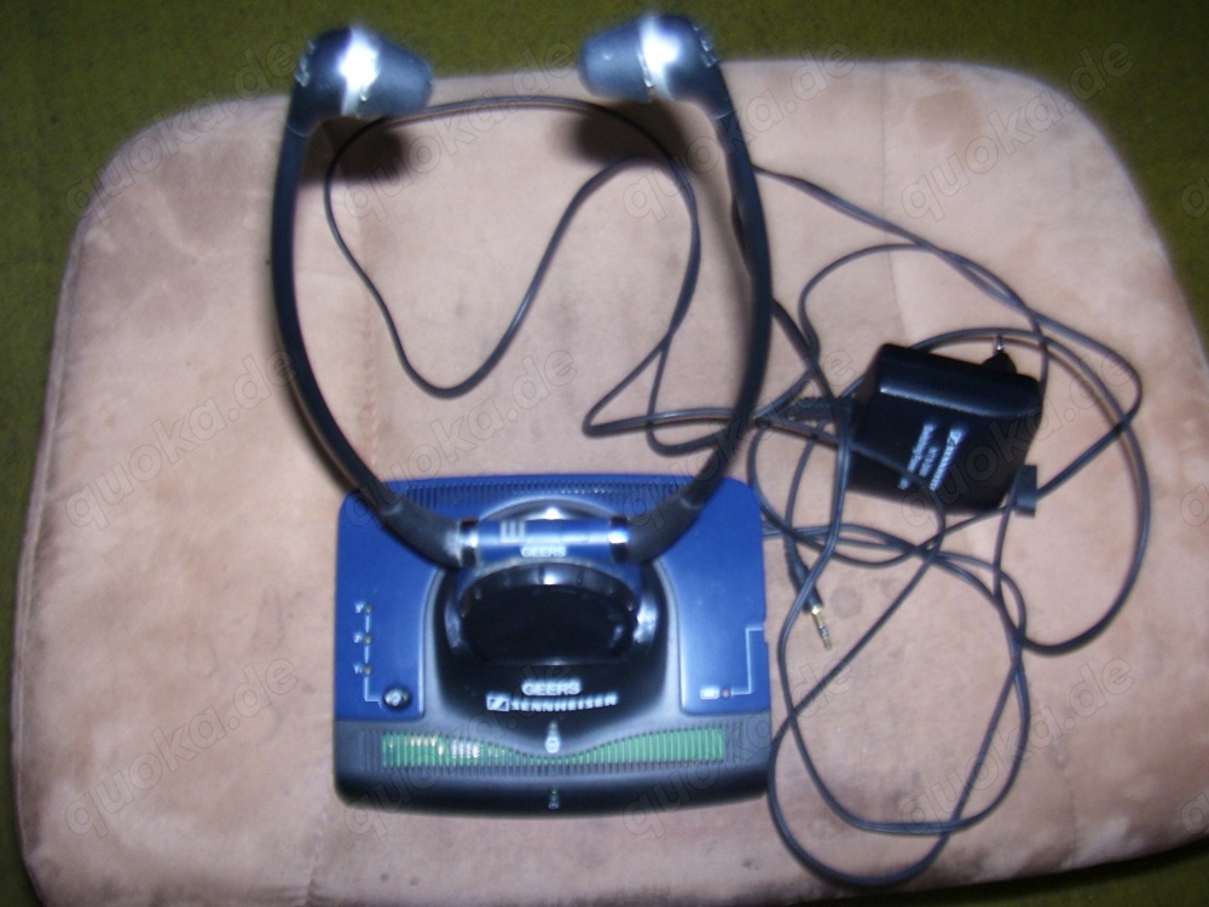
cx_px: 604
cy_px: 454
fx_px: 1292
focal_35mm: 37
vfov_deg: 38.7
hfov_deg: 50.1
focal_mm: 6
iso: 125
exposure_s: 1/60
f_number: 2.7
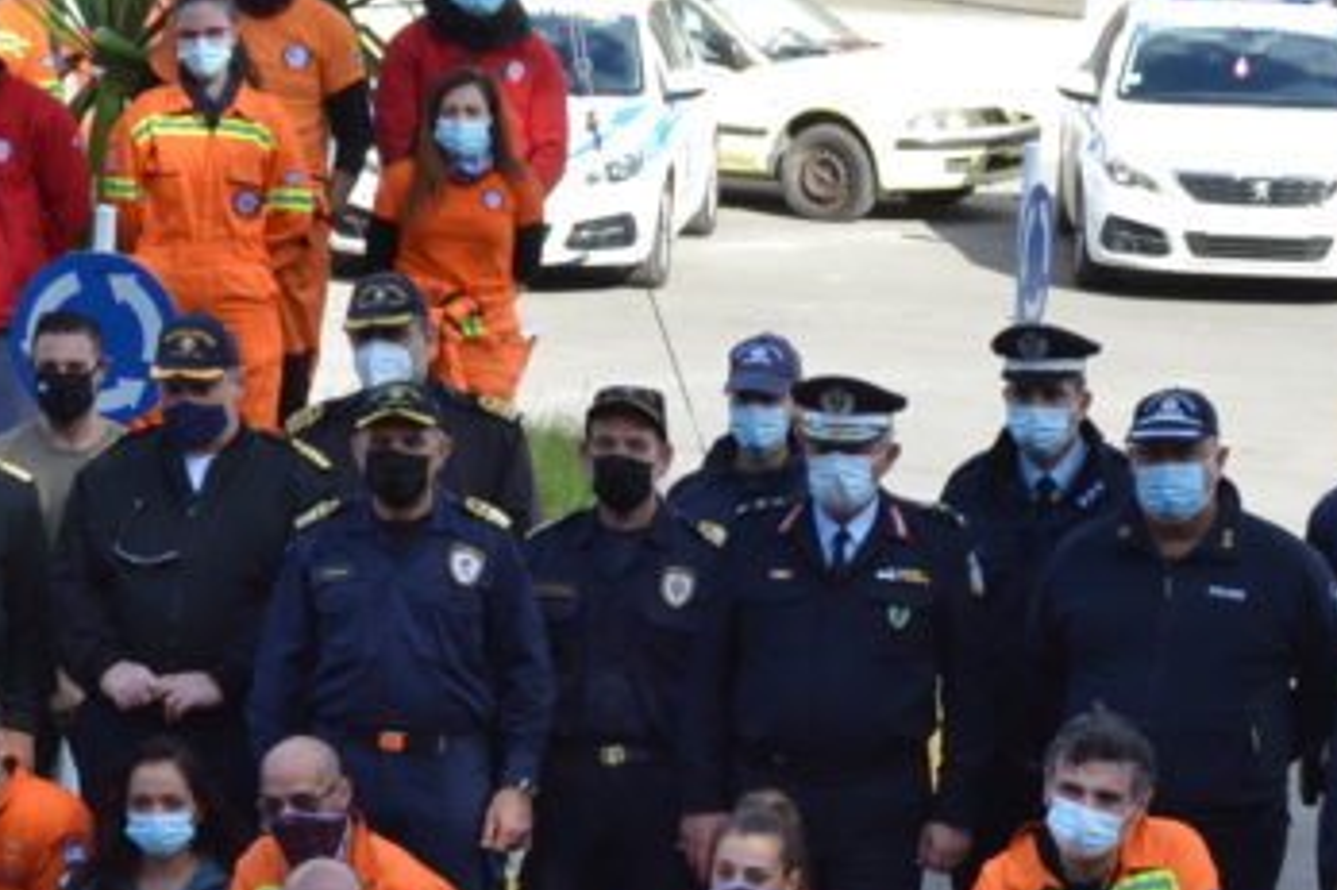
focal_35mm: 135
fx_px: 5011
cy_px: 828
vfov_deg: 10.1
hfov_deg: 15.2
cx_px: 501
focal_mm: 26
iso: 180
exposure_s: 1/160
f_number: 8
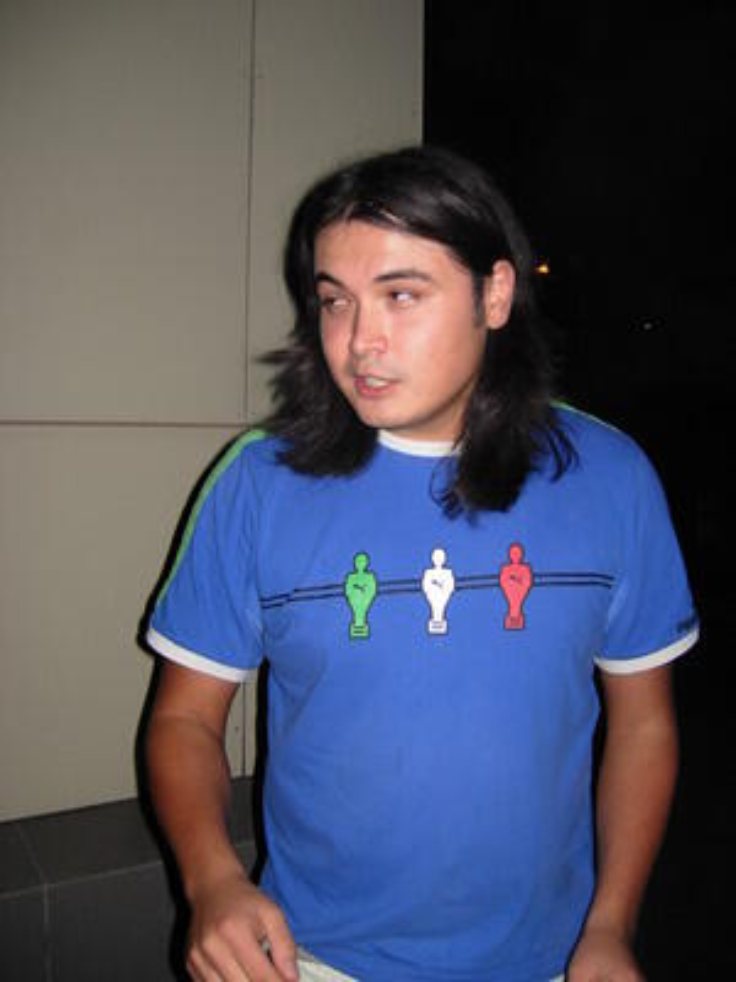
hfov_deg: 39.7
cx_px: 368
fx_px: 1021
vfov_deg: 51.4
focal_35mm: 36
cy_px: 491
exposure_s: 1/52.2
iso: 57
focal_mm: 7.5
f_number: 2.7
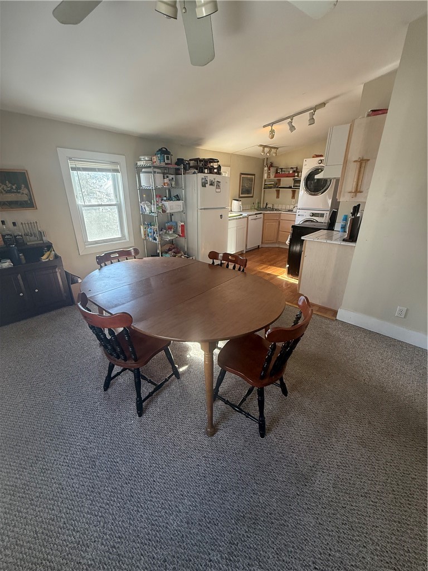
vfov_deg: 102.1
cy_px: 286
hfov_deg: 85.7
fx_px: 231
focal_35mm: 14
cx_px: 214
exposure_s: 1/120
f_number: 2.2
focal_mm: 2.22
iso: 200
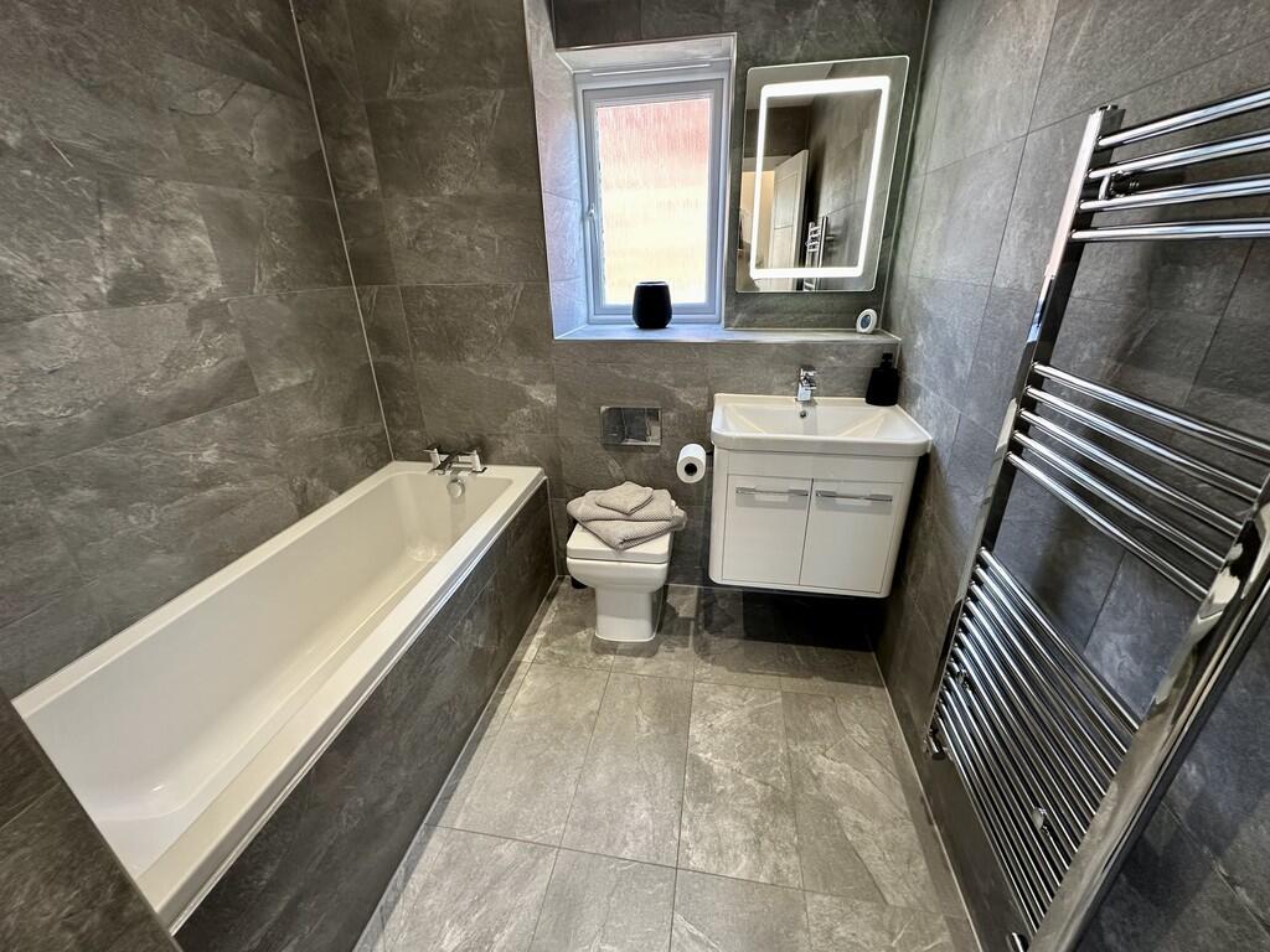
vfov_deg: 85.7
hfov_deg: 102.1
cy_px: 476
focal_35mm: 14
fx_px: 514
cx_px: 635
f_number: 2.2
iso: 160
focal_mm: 2.22
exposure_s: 1/50
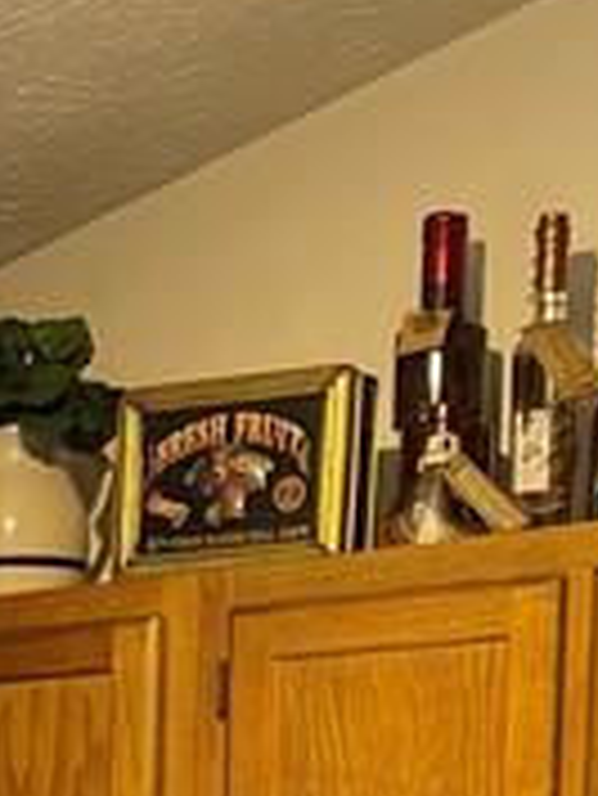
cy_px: 1623
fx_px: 3451
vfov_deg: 11.7
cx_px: -414
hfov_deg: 9.5
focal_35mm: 150
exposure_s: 1/60
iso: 80
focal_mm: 5.1
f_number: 1.6
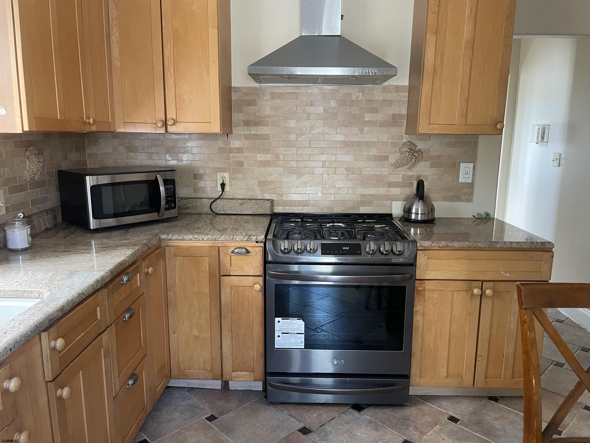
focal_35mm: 26
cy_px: 222
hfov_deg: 67.3
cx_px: 295
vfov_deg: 53.1
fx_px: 443
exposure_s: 1/60
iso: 320
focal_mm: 4.2
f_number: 1.6
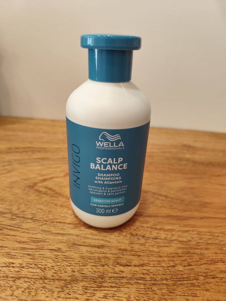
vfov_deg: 73.9
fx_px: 200
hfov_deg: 58.9
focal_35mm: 23
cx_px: 113
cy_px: 150
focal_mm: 6.19
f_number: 1.65
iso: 320
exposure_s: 1/100
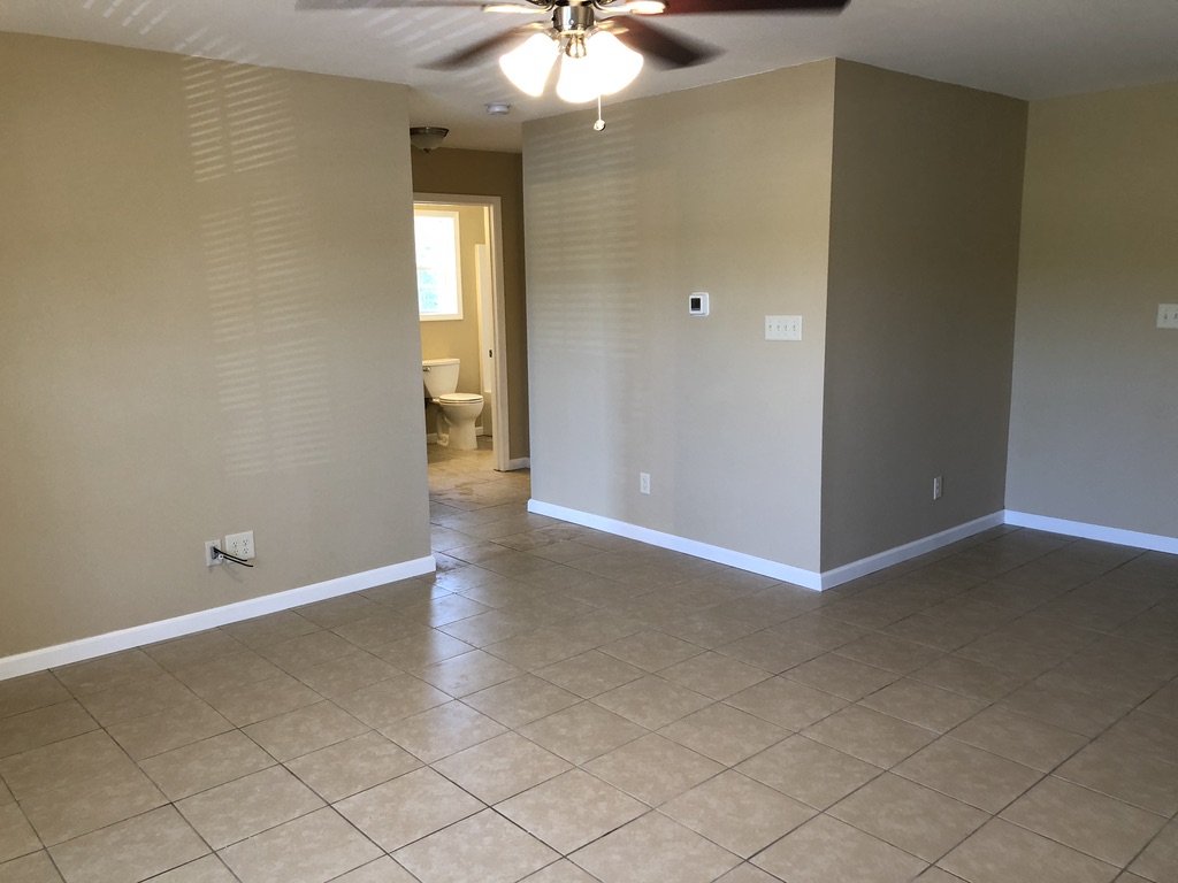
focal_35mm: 28
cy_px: 442
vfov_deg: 49.7
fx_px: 953
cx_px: 589
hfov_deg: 63.4
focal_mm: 3.99
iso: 40
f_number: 1.8
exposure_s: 1/26
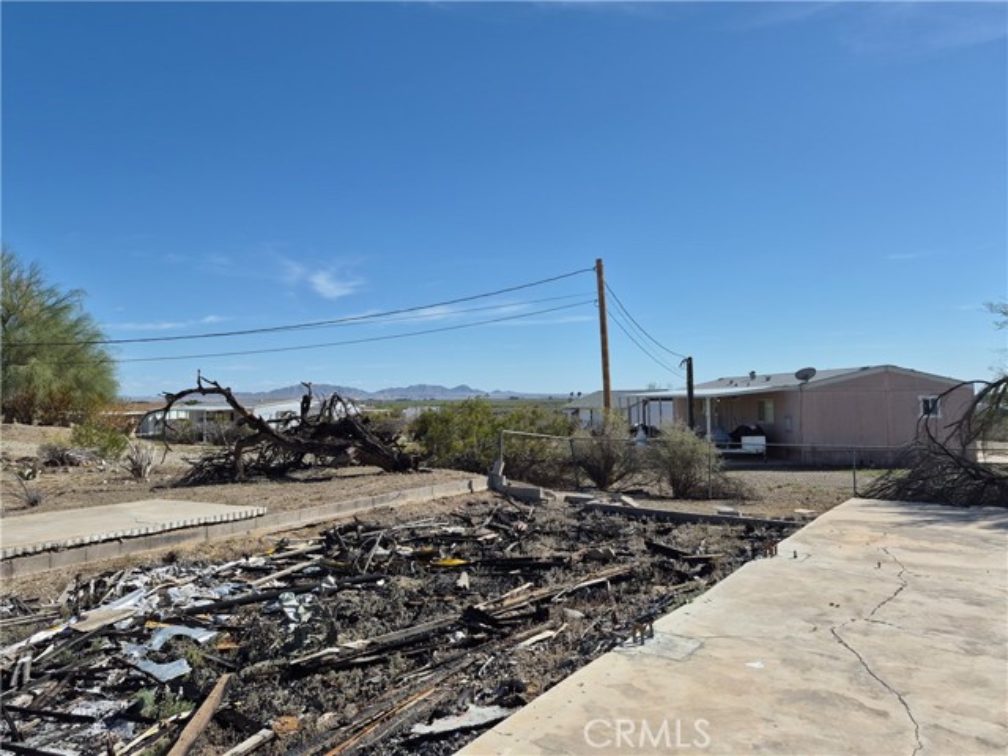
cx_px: 504
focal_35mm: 23
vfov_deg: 58.9
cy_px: 378
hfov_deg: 73.9
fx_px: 670
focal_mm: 5.4
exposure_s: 1/7696
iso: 80
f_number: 1.8
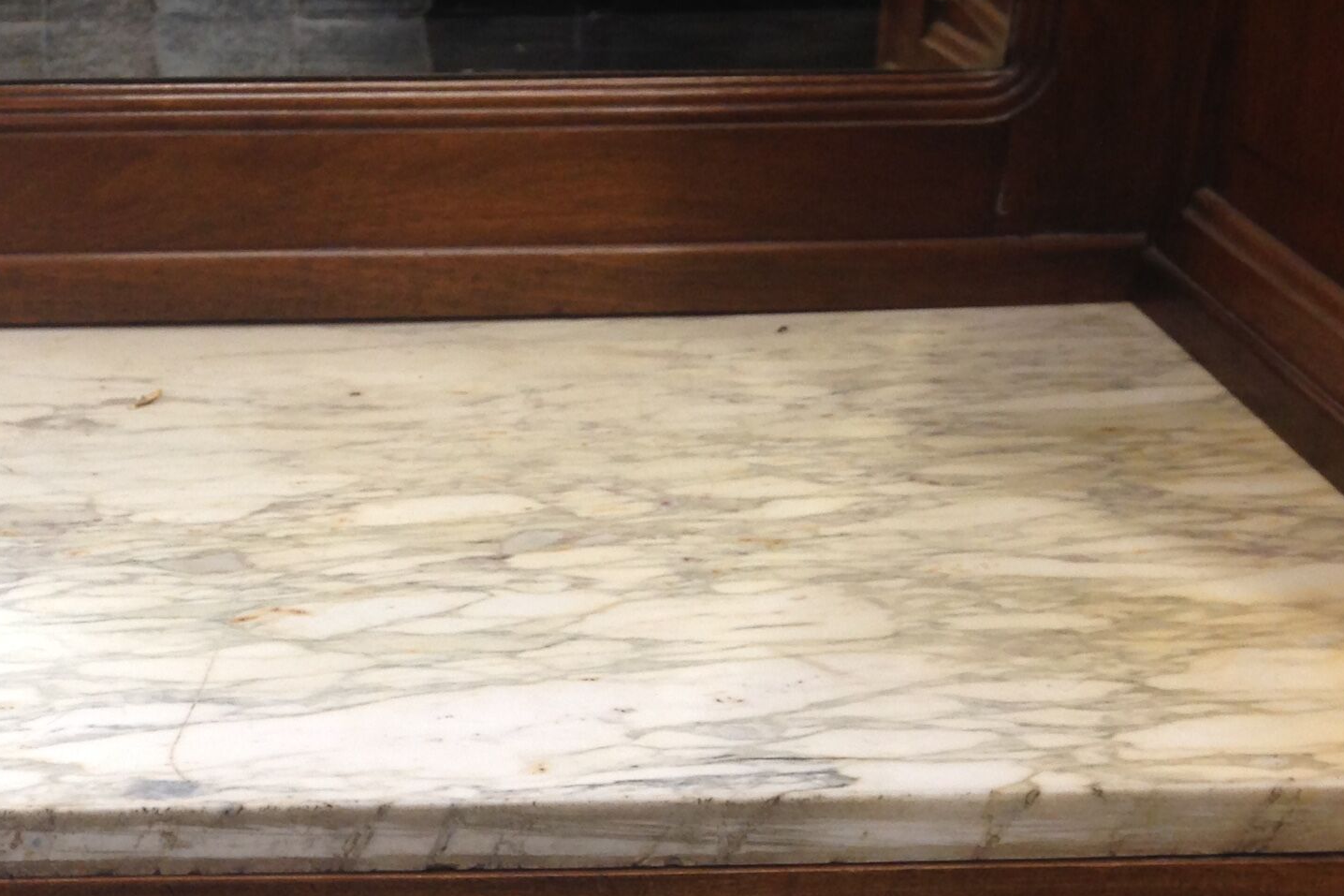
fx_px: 2911
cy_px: 1116
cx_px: 249
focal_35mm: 78
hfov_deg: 25.5
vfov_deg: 16.6
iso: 64
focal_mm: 4.12
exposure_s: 1/20
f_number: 2.4
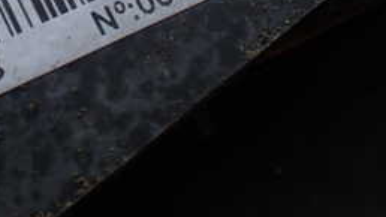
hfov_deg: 26.4
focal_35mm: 76
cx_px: 0
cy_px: -43
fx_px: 778
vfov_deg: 15.3
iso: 100
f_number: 3.2
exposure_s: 1/125
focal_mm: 5.4
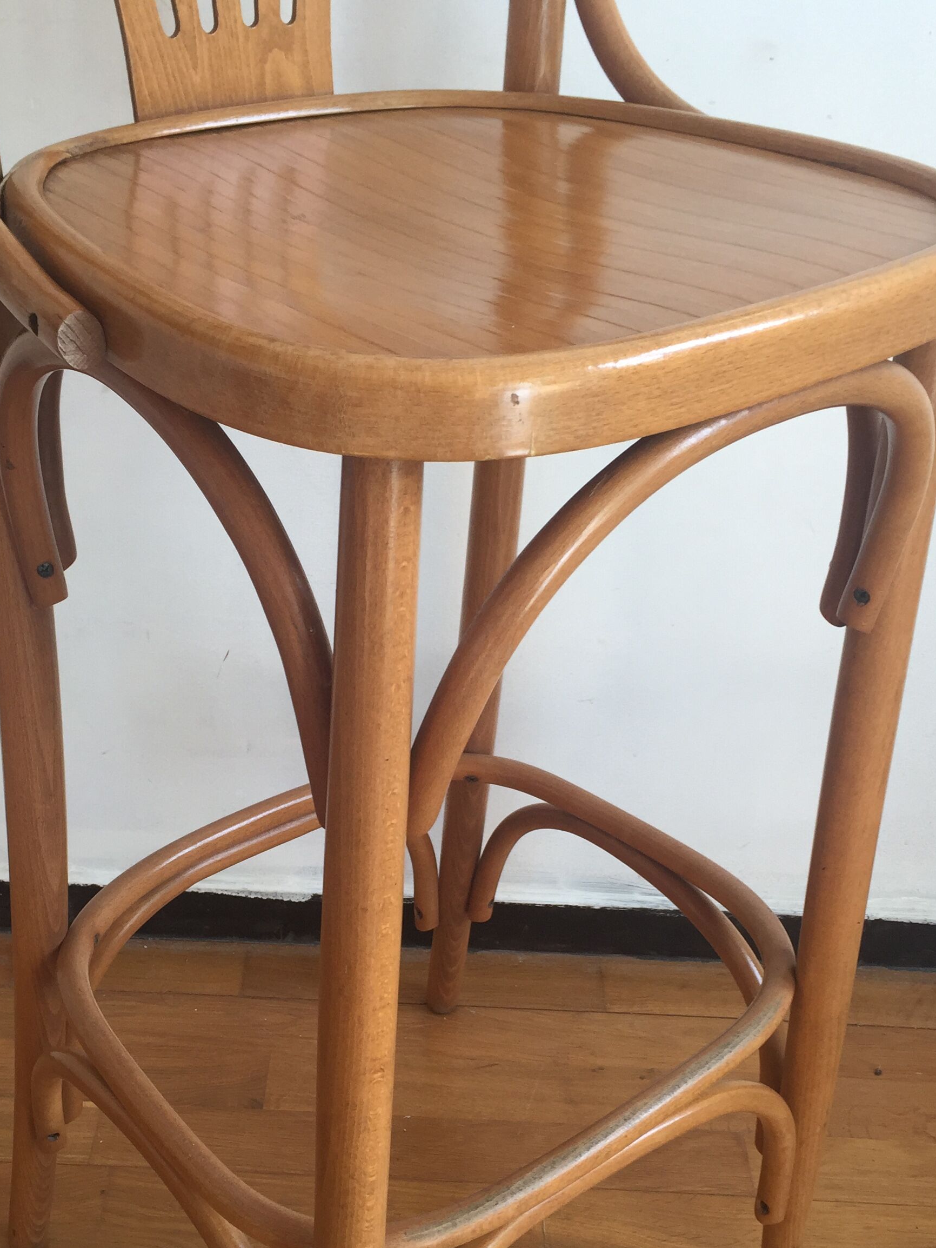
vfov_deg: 45.3
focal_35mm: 41
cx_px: 385
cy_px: 804
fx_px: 1478
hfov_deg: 35.0
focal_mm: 4.15
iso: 40
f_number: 2.2
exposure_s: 1/50
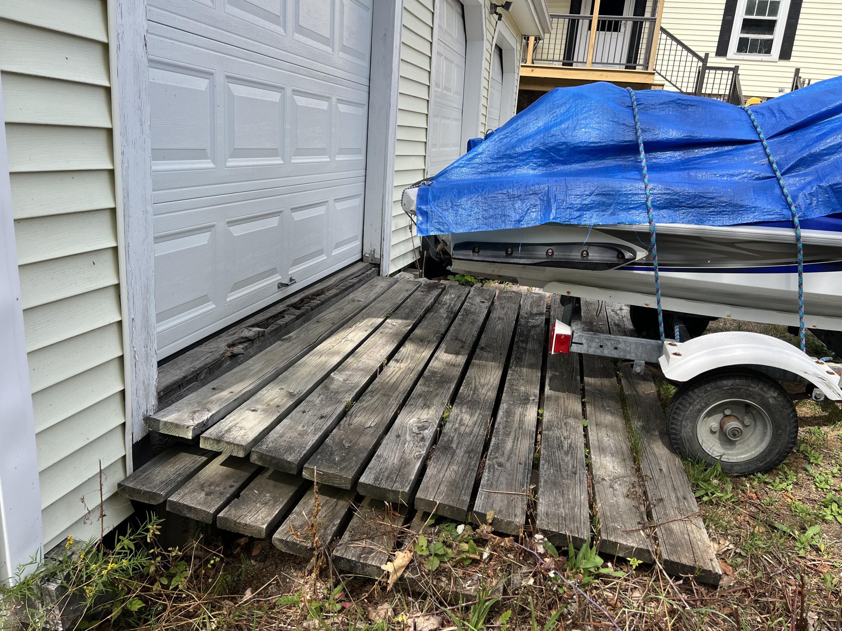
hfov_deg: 67.3
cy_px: 316
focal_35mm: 26
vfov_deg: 53.1
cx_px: 421
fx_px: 632
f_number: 1.5
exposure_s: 1/2045
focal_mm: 5.7
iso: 50
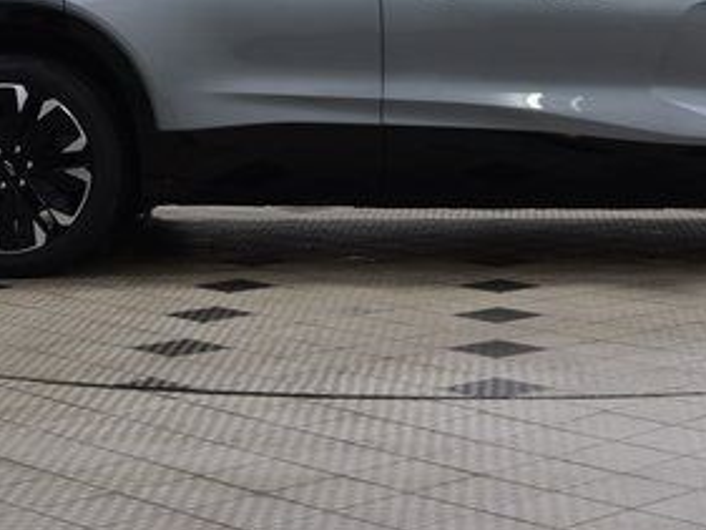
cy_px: 6
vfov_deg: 13.9
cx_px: 475
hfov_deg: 18.7
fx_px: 2142
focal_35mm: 105
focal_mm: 32
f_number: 6.3
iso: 400
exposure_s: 1/20
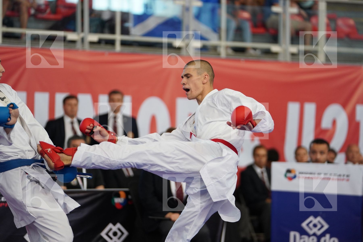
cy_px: 121
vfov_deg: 8.5
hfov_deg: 12.8
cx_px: 182
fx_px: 1623
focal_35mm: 161
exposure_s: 1/1000
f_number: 2.8
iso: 1600
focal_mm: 161
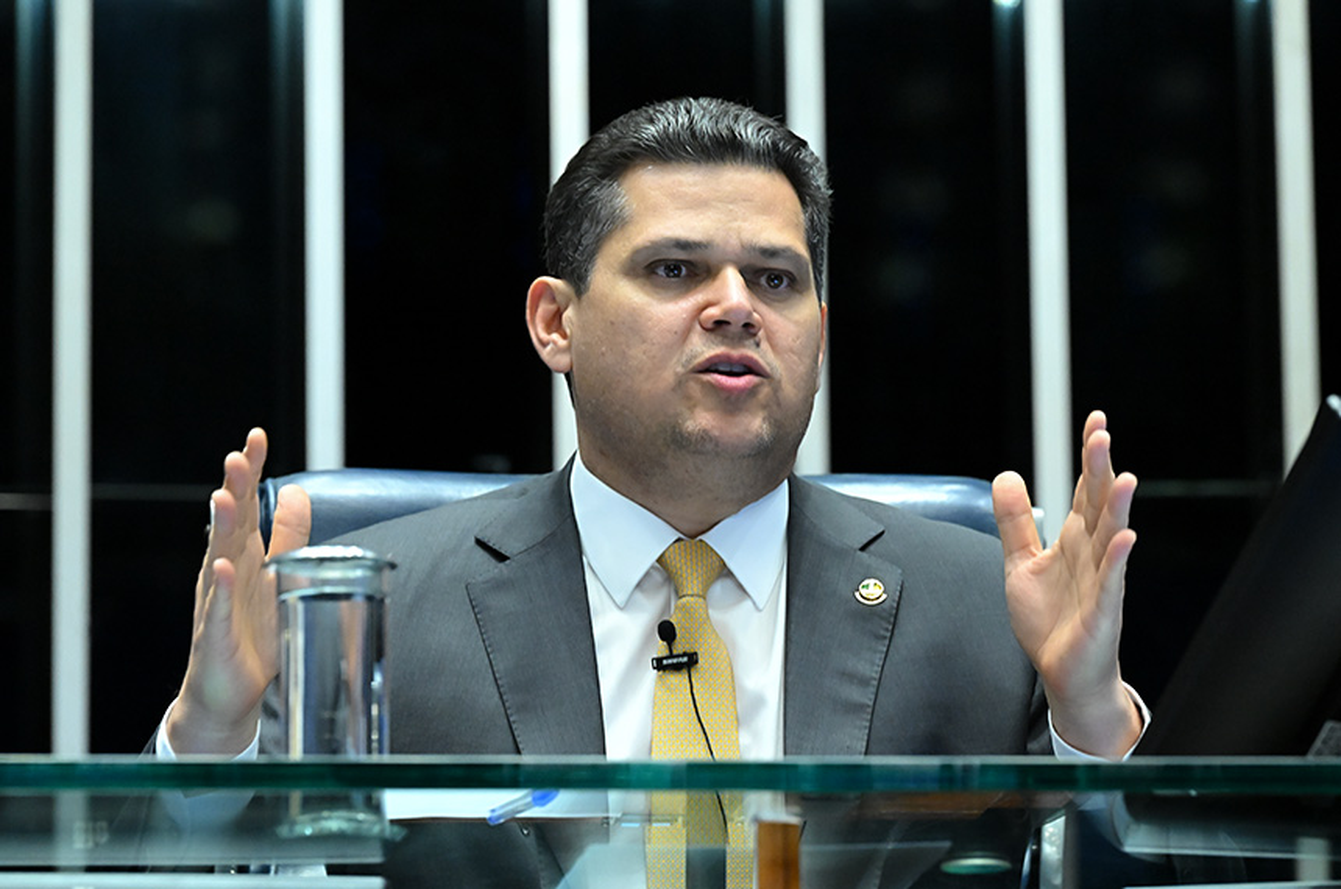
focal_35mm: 175
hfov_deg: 11.8
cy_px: 444
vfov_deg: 7.8
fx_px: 6507
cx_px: 670
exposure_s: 1/160
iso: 8000
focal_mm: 175
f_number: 5.6
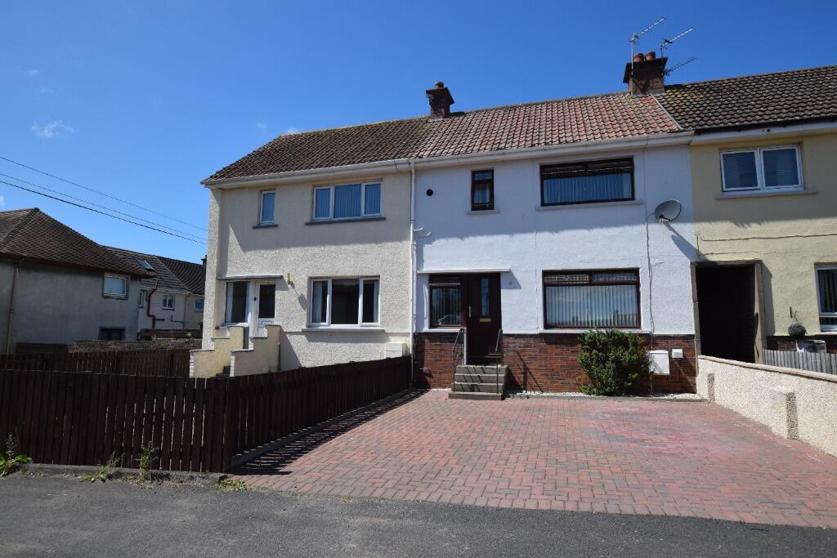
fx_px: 453
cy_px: 279
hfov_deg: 85.4
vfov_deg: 63.2
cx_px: 418
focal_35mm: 20
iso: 200
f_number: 9
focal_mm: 13
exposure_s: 1/320
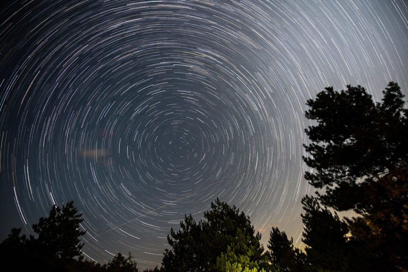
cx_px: 204
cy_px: 136
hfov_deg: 100.4
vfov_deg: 77.4
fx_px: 170
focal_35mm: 15
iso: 640
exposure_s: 10
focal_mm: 15
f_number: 2.8
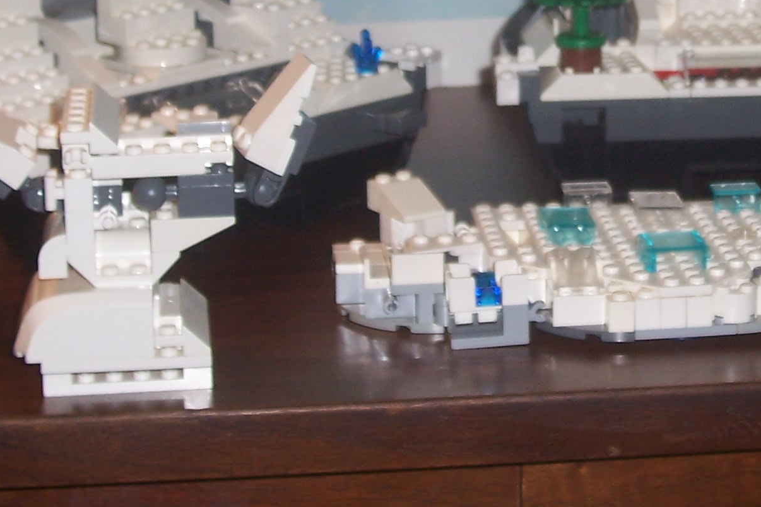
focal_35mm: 117
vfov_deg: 11.5
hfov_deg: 17.3
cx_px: 664
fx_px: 2473
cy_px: -43
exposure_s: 1/60
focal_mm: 8.6
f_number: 3.4
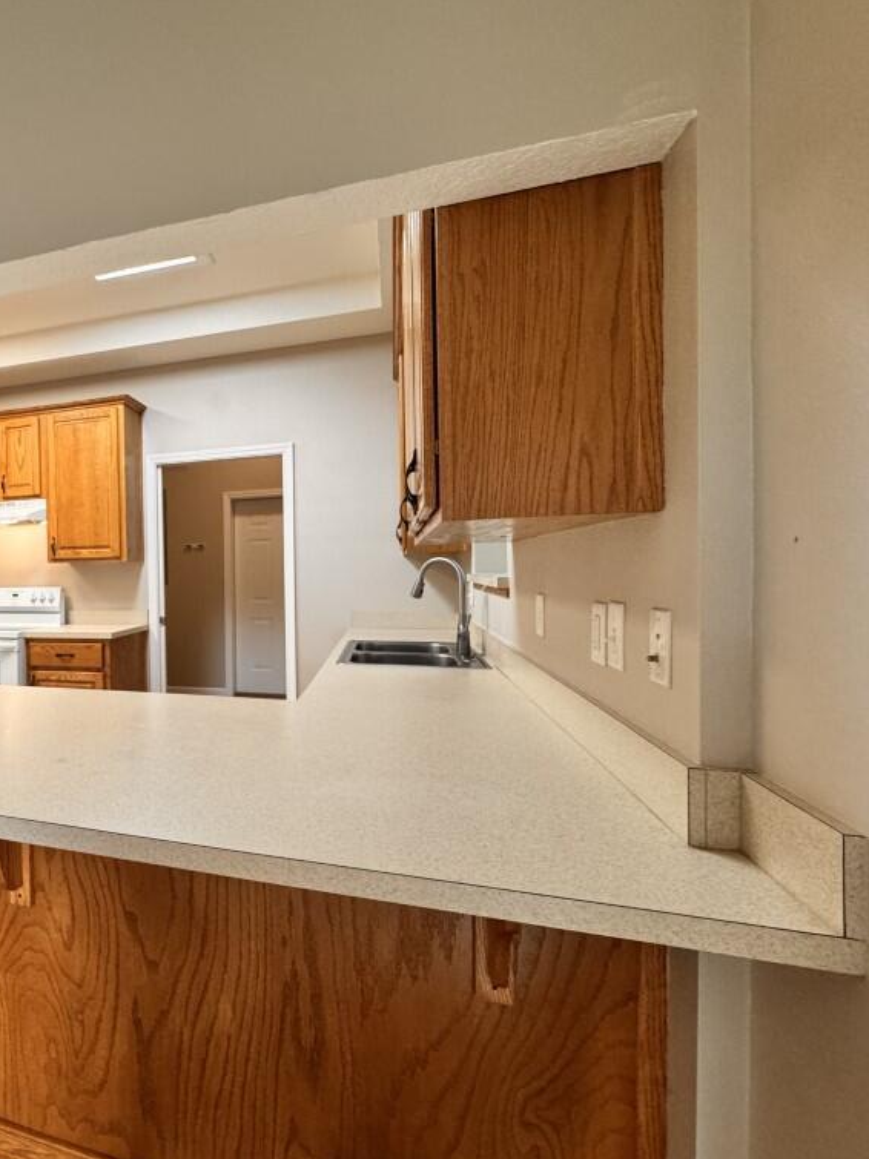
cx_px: 157
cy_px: 585
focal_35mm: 19
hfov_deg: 62.1
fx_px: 636
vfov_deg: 84.7
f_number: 2.2
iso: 250
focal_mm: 2.22
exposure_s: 1/120
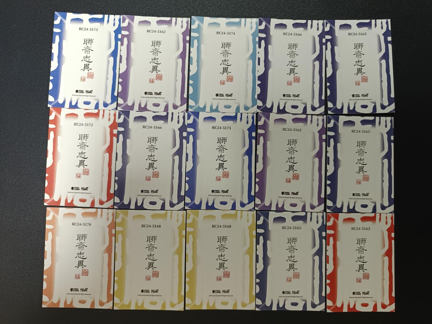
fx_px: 300
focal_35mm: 24
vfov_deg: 56.8
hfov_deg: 71.6
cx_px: 216
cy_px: 162
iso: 481
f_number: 1.7
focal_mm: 5.31
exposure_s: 1/50
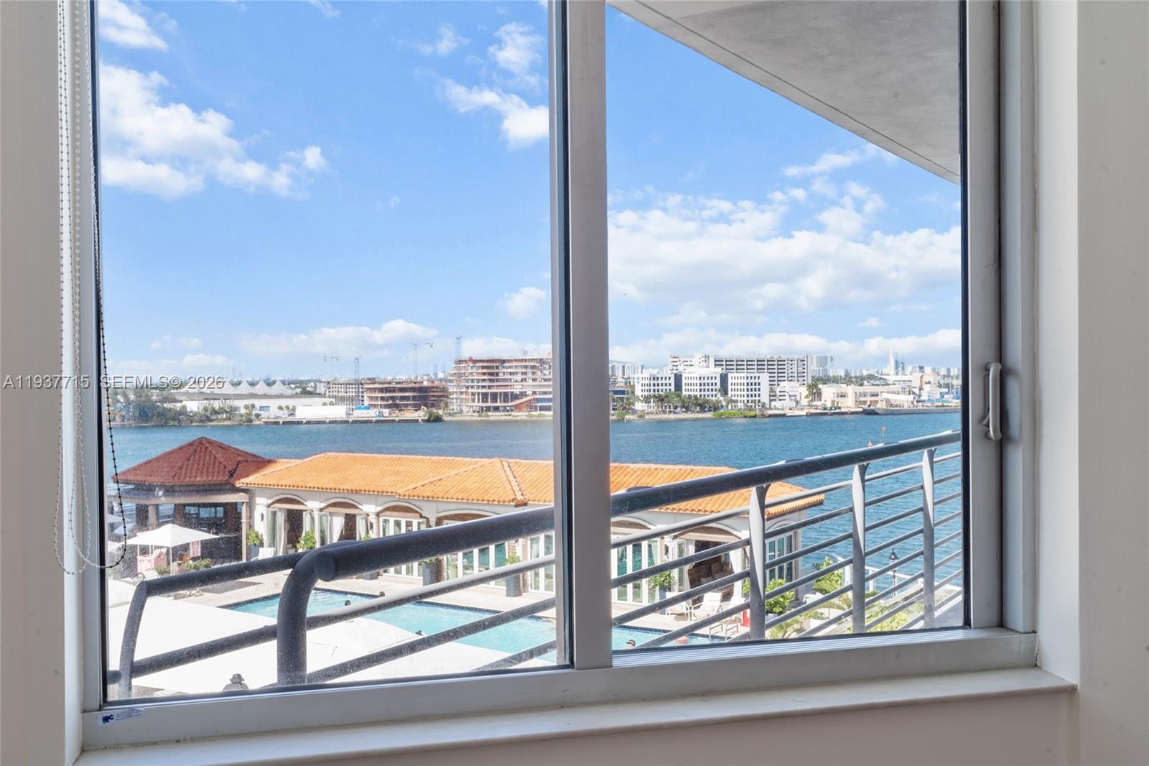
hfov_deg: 54.4
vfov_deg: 37.8
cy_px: 383
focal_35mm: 35
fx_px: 1117
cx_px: 574
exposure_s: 1/6
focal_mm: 35
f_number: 14
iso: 250
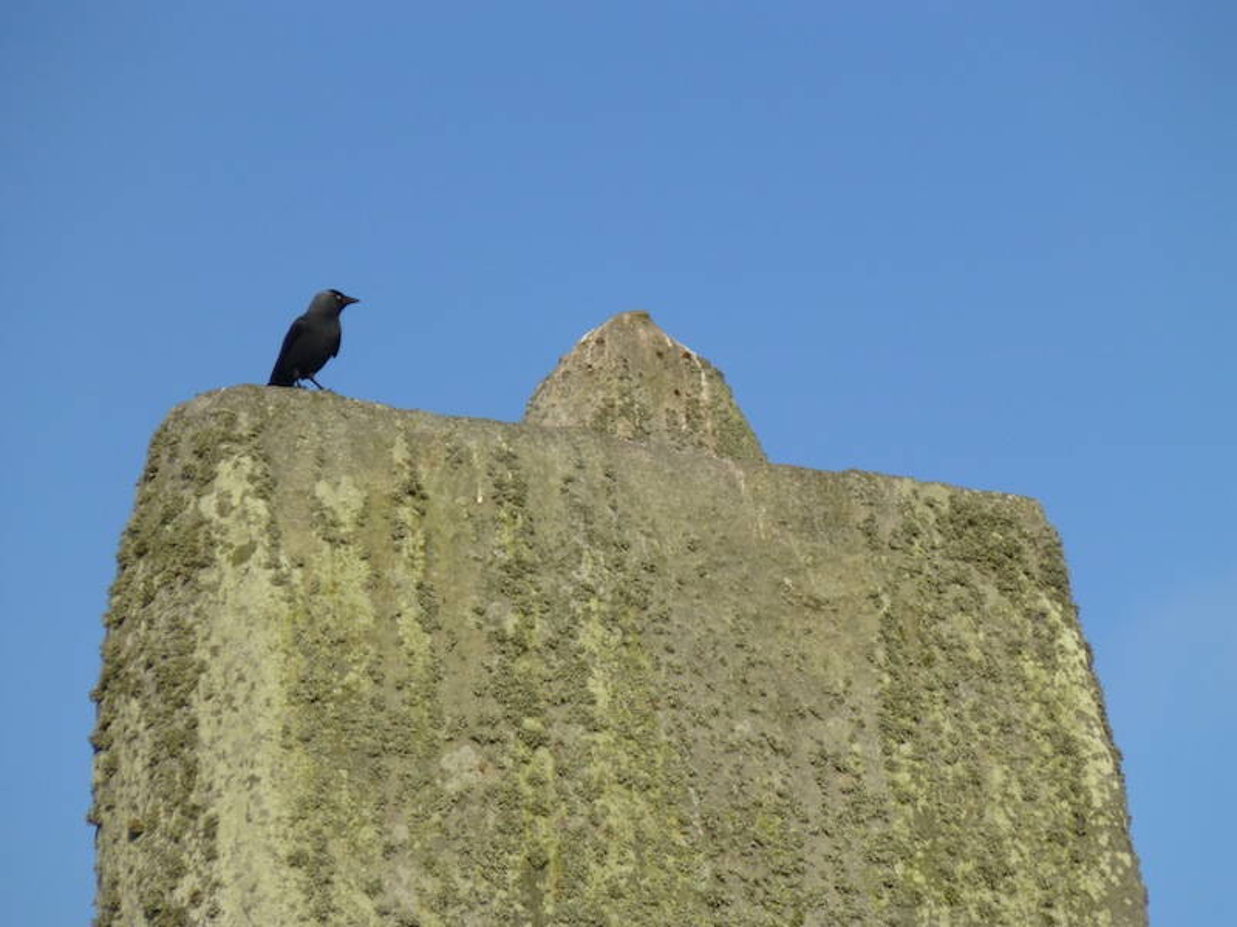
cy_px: 464
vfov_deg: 5.9
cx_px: 618
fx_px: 8934
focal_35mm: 250
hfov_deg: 7.9
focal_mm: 45
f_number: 5.9
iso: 100
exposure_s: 1/400
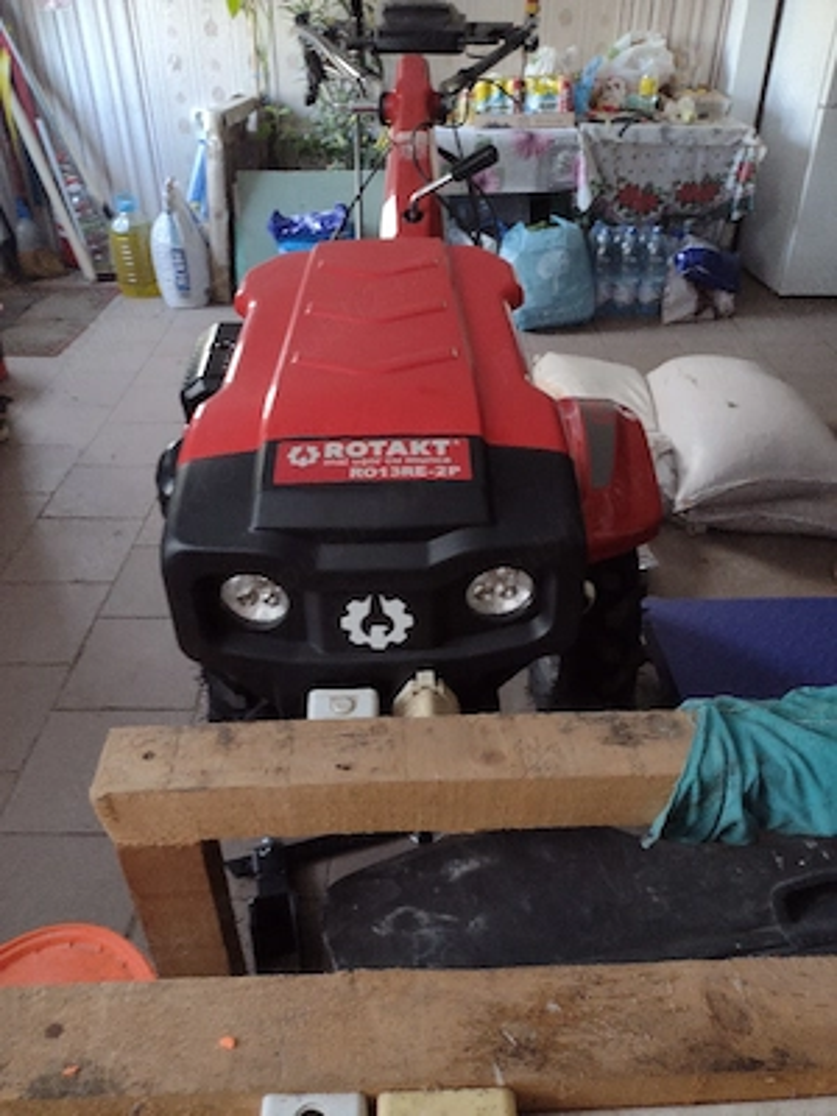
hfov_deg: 51.4
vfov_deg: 65.3
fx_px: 870
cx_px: 418
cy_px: 558
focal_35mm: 27
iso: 306
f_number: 1.7
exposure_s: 1/24
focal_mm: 4.71
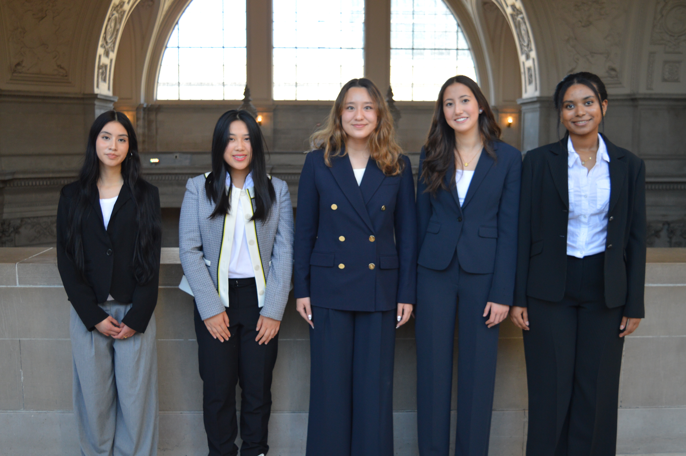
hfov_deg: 49.6
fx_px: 743
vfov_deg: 34.1
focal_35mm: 39
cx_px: 343
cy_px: 228
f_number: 4
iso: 400
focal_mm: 26
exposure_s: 1/40
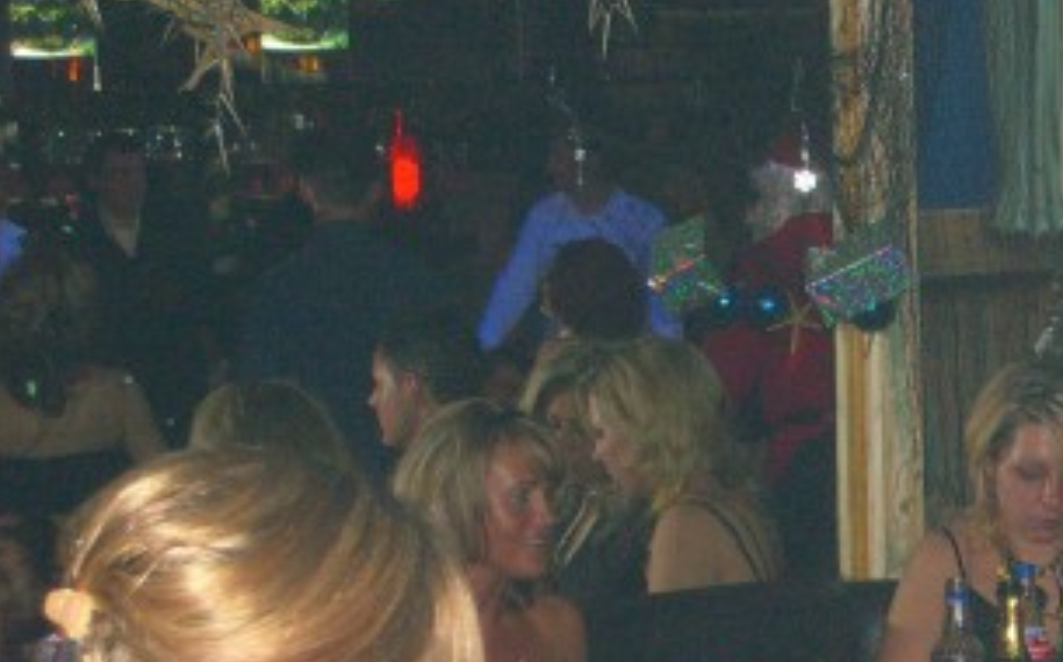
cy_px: 641
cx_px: 1028
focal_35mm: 142
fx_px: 4110
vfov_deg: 9.2
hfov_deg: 14.5
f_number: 4
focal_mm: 14.2
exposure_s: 1/60
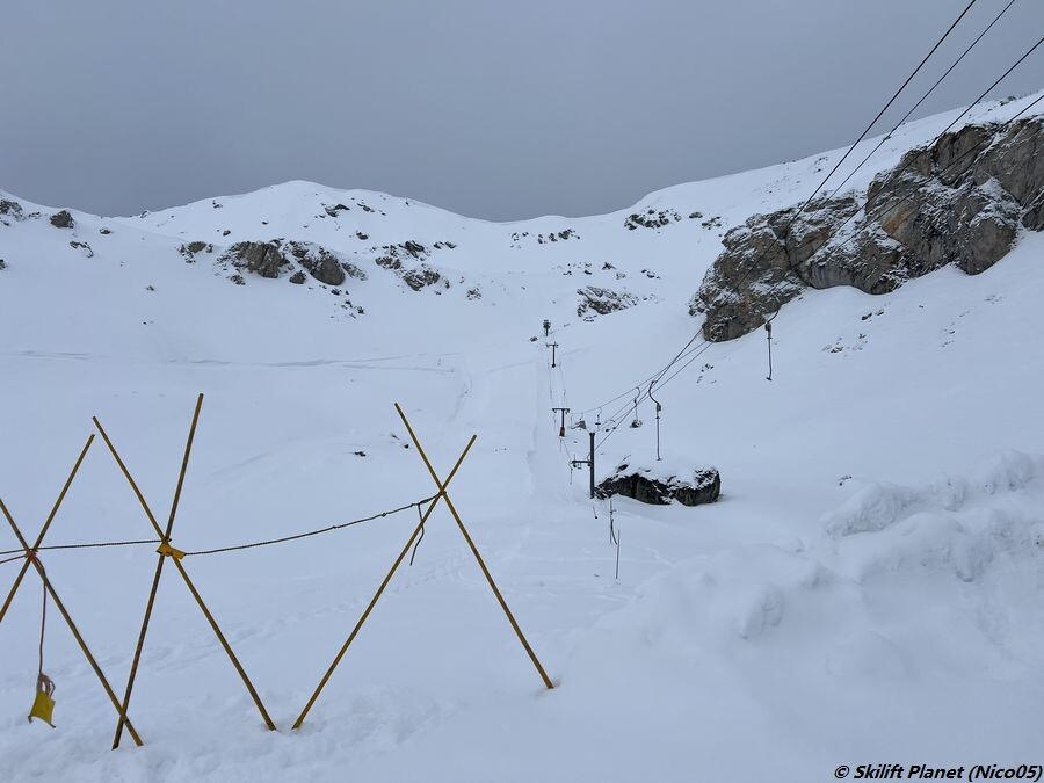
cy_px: 392
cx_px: 522
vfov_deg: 53.1
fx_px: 784
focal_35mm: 26
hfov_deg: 67.3
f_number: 1.5
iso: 50
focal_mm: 5.7
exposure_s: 1/10309
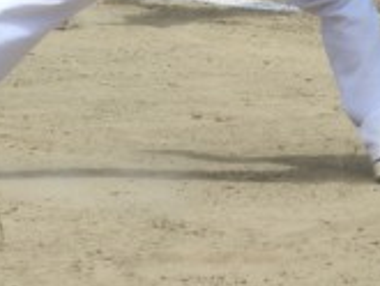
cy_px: -203
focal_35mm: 617
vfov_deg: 2.4
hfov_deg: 3.2
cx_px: 51
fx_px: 6778
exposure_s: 1/640
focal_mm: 30.5
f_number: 5.2
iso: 100
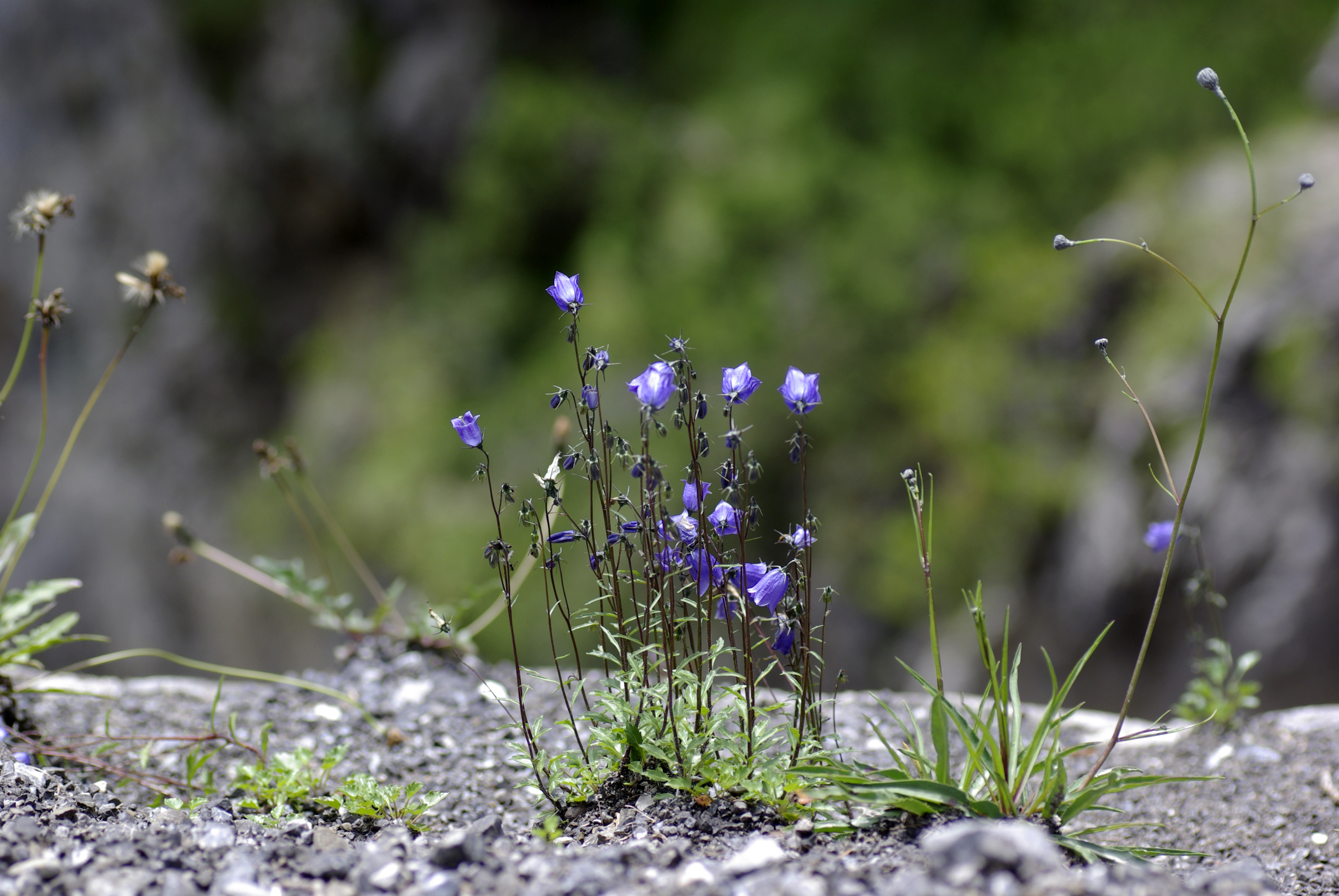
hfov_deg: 15.2
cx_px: 670
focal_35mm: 135
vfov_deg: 10.2
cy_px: 448
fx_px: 5027
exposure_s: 1/250
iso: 100
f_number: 5
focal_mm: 90
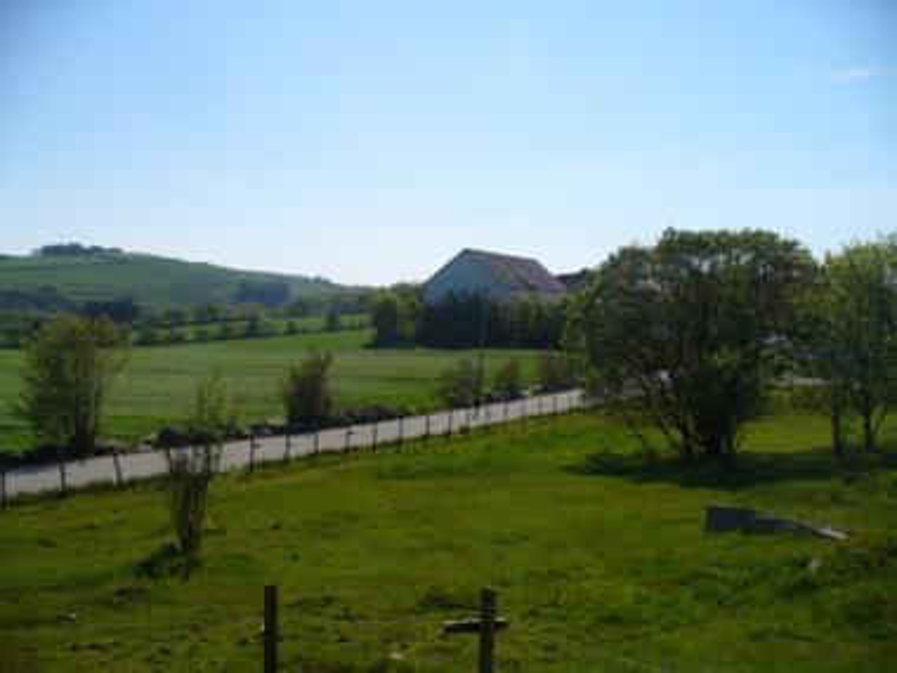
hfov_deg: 50.1
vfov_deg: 38.7
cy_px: 336
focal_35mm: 37
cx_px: 448
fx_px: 959
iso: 64
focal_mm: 6.1
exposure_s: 1/500
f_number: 5.6
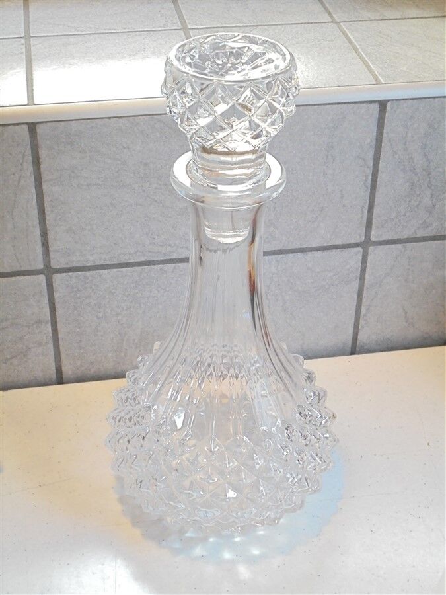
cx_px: 223
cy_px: 298
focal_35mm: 56
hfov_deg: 26.1
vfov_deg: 34.3
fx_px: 962
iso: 400
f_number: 5.2
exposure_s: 1/25
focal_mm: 10.1
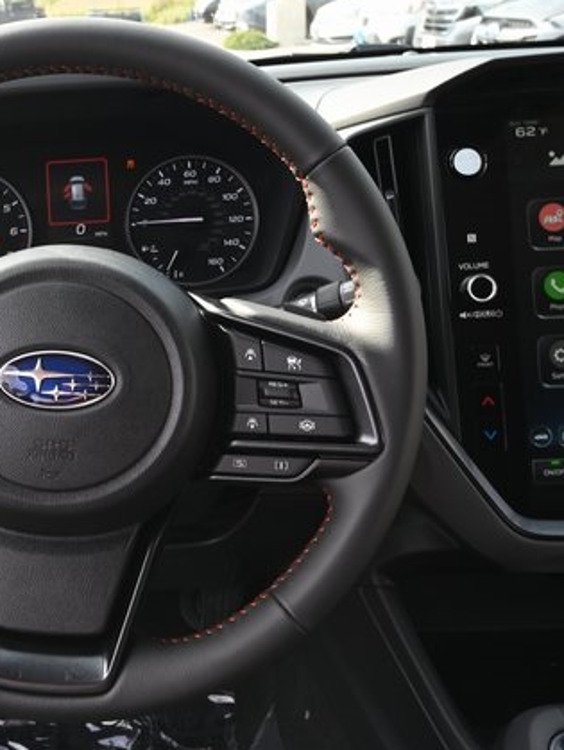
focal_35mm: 44
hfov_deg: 31.3
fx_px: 954
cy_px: 374
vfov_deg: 42.9
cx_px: 50
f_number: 16
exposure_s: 1/30
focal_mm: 30
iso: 640
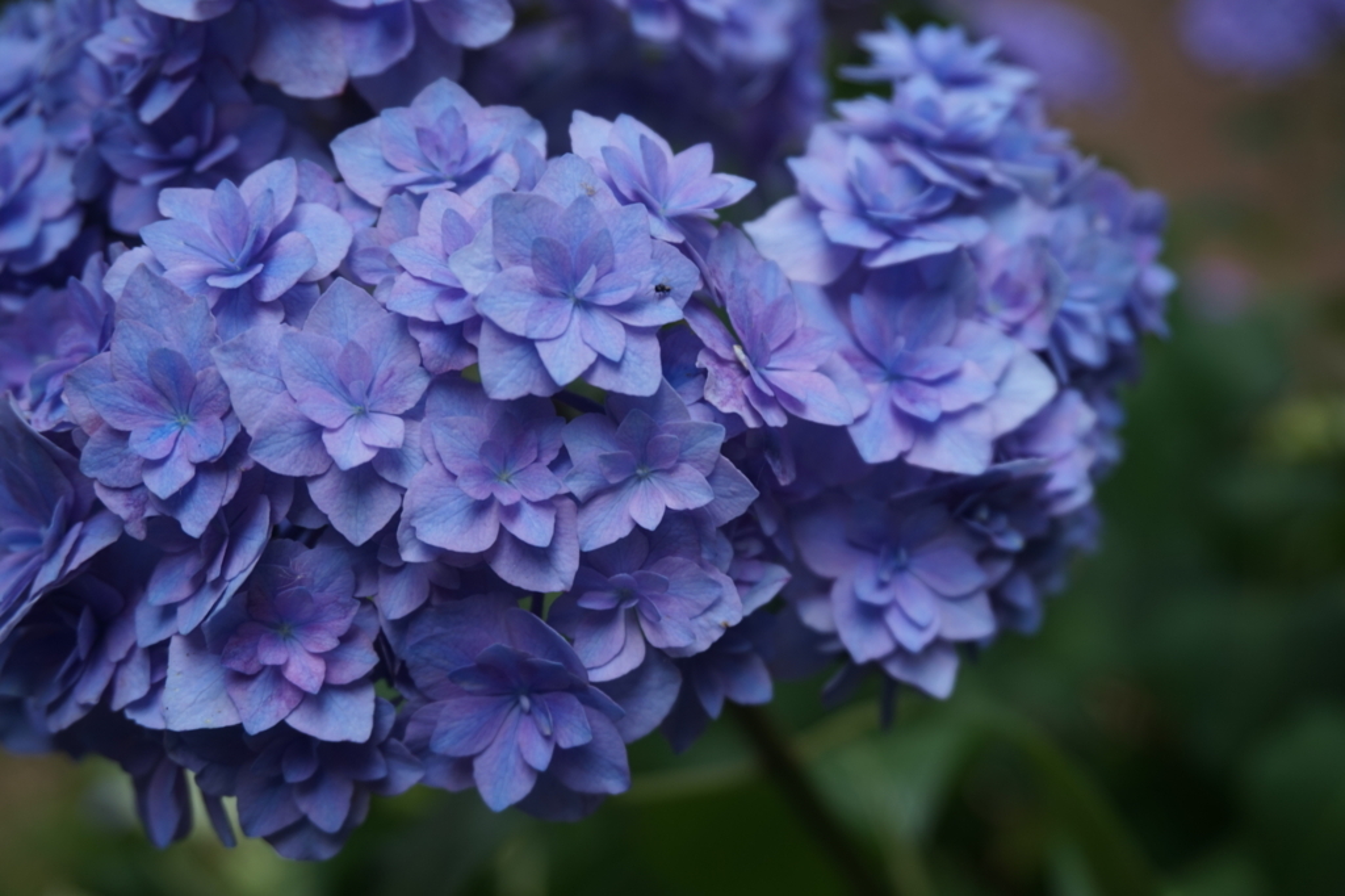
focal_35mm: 48
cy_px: 448
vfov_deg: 28.1
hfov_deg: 41.1
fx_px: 1793
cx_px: 672
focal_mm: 32
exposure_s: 1/60
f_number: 5.6
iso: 100
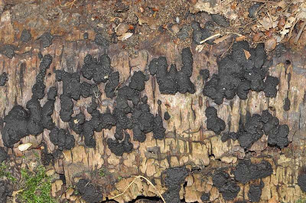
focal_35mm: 128
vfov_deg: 10.7
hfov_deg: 16.1
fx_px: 1082
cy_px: 102
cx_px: 153
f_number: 11
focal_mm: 85
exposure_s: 1/30
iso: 3200
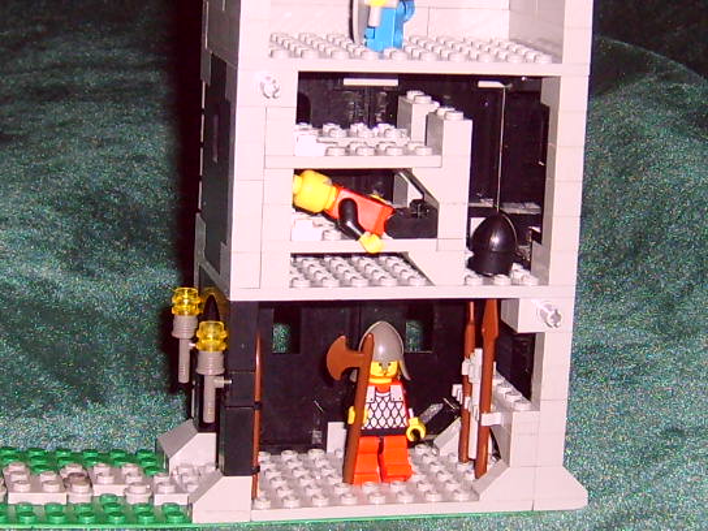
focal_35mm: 35
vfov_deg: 40.7
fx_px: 716
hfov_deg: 52.6
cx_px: 354
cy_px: 266
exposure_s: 1/45
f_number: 2.8
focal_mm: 5.8
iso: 100
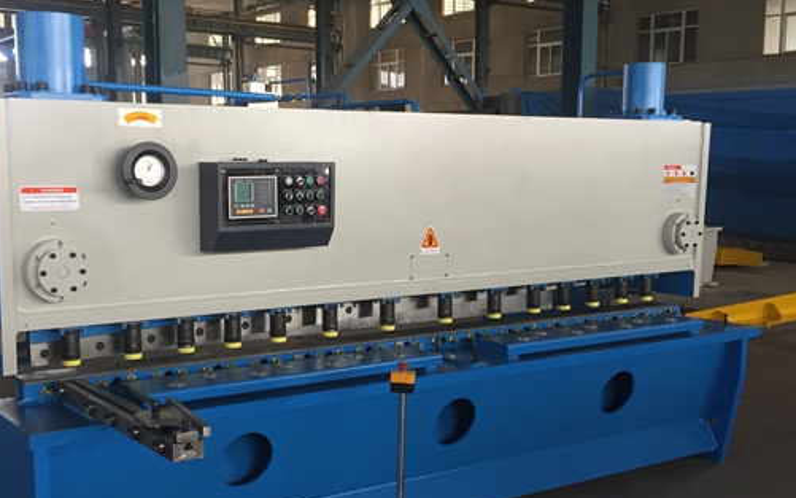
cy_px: 305
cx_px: 354
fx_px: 998
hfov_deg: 43.4
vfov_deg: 27.9
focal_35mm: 46
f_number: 2.2
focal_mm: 4.15
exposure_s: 1/33
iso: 50
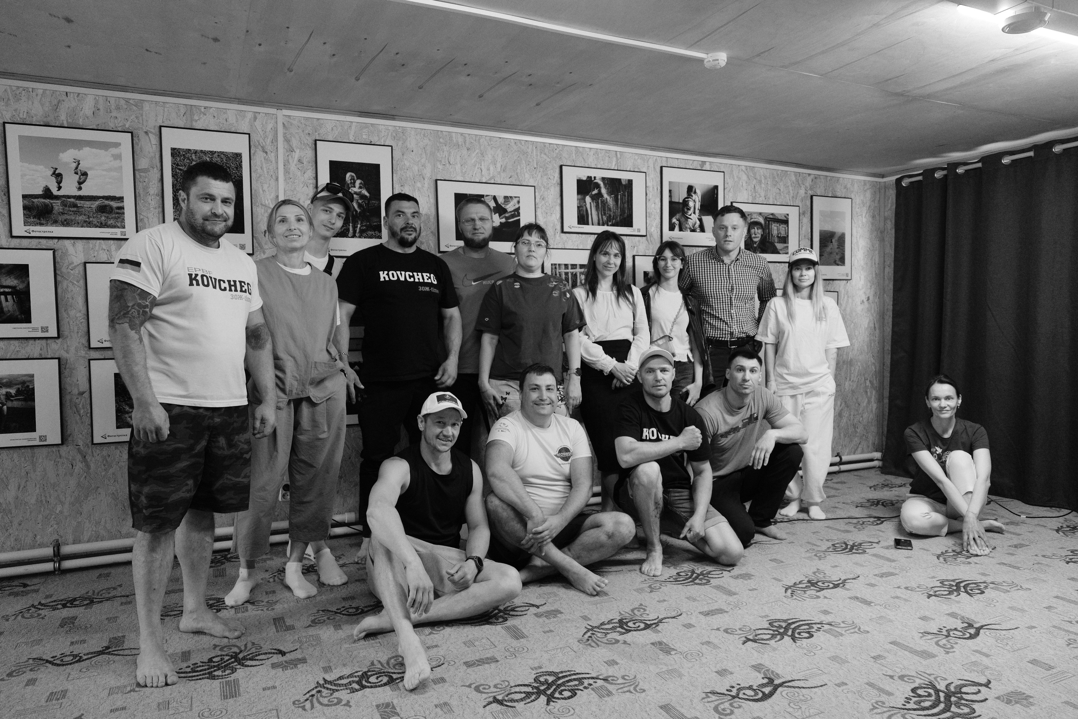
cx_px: 539
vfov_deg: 53.1
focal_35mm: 24
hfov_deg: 73.7
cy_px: 360
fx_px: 719
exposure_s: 1/100
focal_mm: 16
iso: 1250
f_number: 2.8
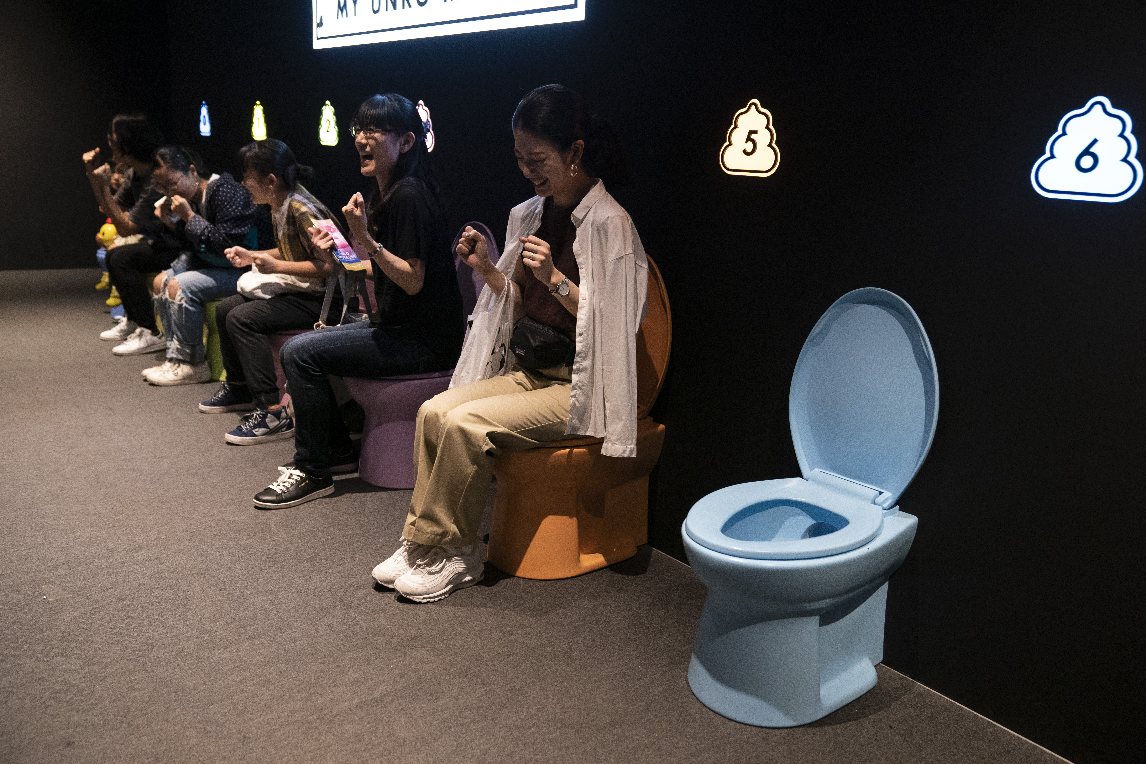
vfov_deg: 46.4
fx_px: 891
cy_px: 382
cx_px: 573
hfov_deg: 65.5
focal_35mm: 28
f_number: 2.8
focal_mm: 28
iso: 3200
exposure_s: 1/320
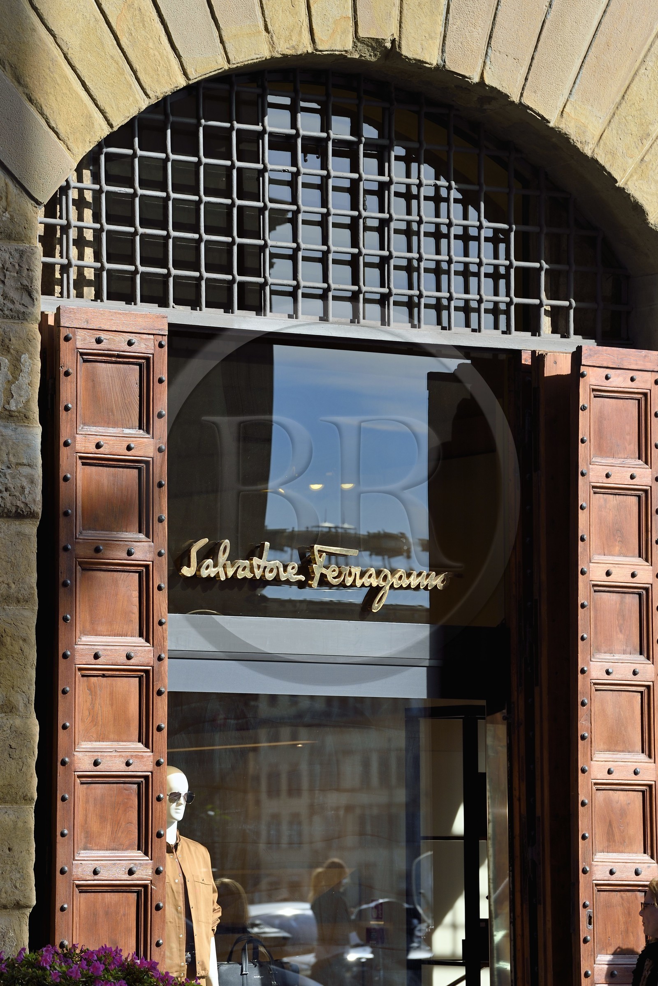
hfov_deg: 9.8
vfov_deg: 14.7
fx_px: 3838
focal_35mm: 140
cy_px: 493
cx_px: 329
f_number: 6.3
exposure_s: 1/320
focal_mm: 140
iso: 200
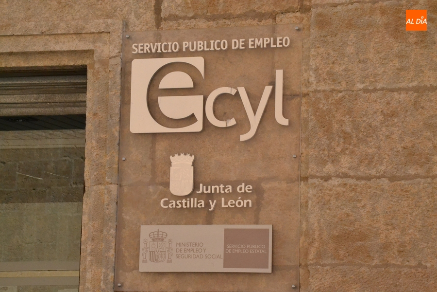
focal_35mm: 120
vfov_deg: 11.4
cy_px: 146
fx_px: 1457
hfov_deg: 17.1
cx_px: 218
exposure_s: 1/2000
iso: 3200
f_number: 11
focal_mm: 80
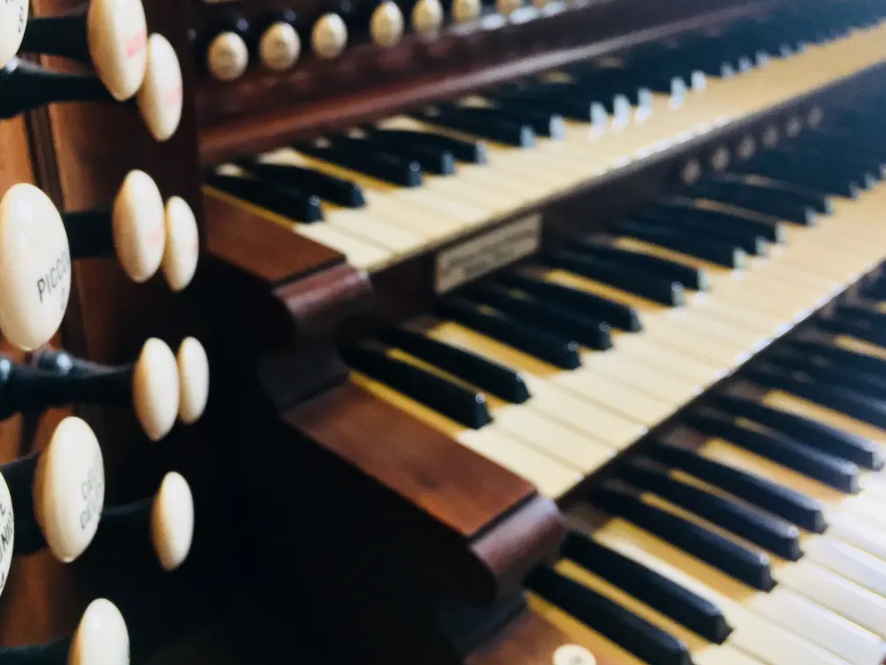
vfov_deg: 40.7
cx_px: 376
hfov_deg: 52.4
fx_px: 896
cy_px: 337
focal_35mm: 35
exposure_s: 1/33
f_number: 2.2
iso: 125
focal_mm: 4.15
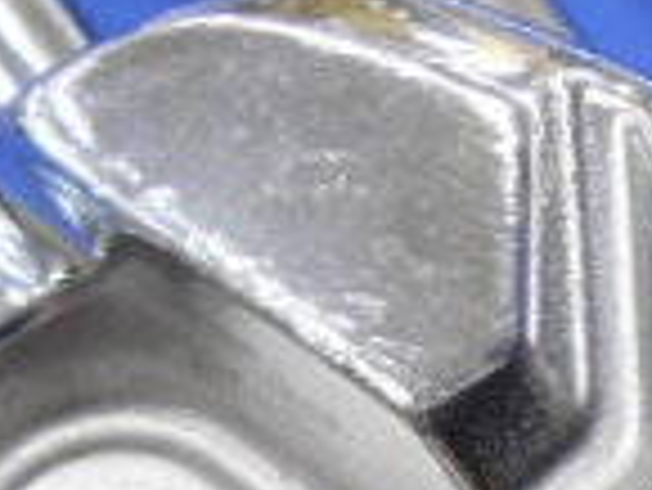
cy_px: 908
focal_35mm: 115
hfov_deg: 16.3
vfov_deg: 11.8
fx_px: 2168
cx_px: 818
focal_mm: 4.6
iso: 200
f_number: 3.2
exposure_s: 1/30
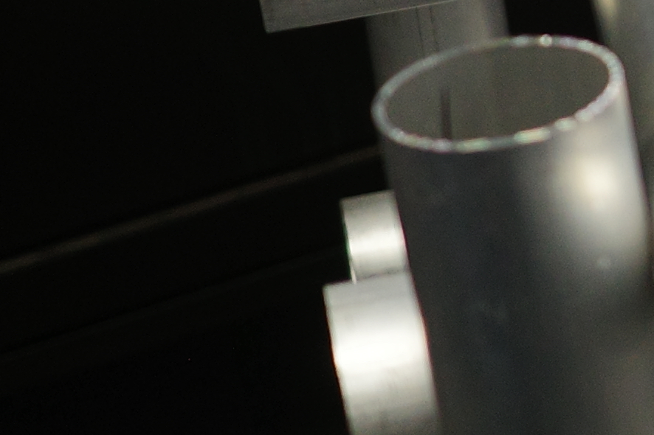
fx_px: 4921
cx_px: 1947
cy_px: -17
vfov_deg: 5.1
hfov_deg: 6.9
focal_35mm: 271
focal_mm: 26
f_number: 2.8
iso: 320
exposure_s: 1/40
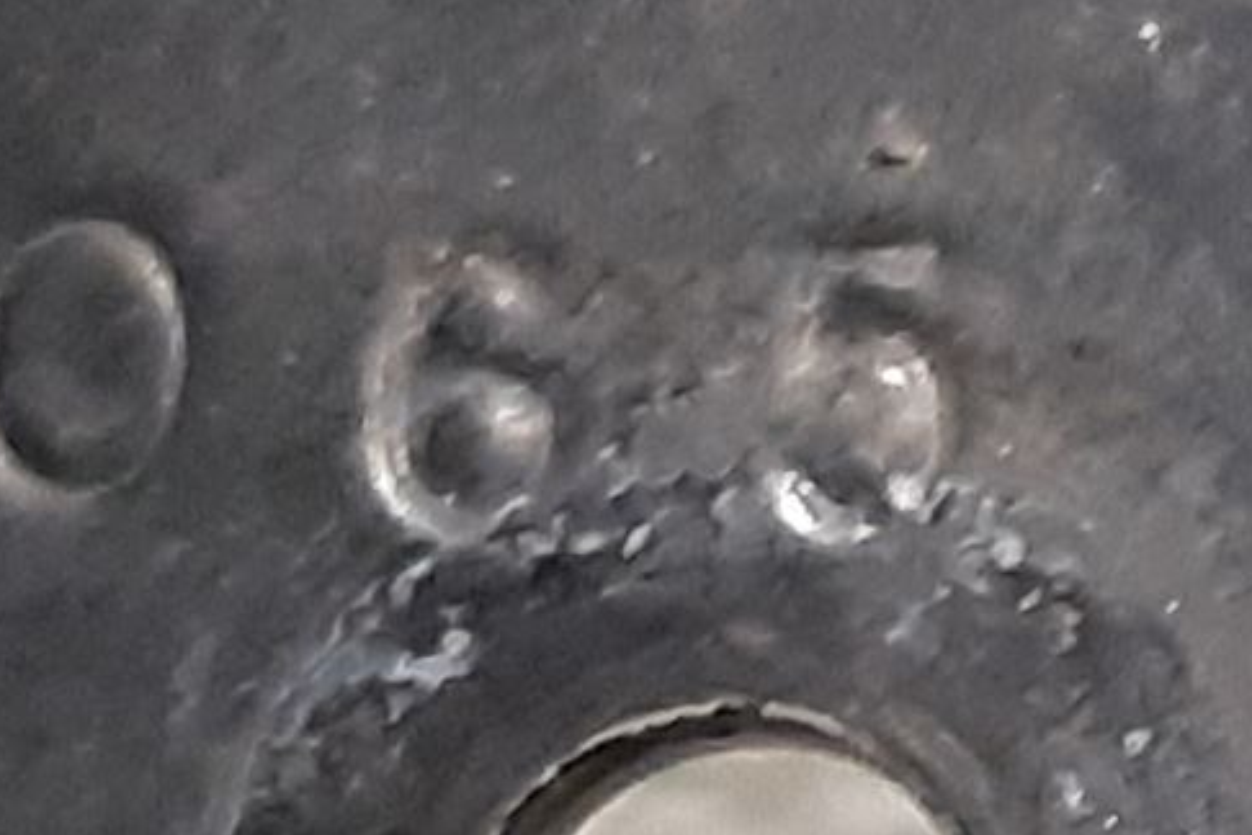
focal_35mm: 114
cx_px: 2087
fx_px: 3964
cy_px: 881
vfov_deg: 11.9
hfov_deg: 15.9
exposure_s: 1/33
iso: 250
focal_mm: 3.93
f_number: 1.7
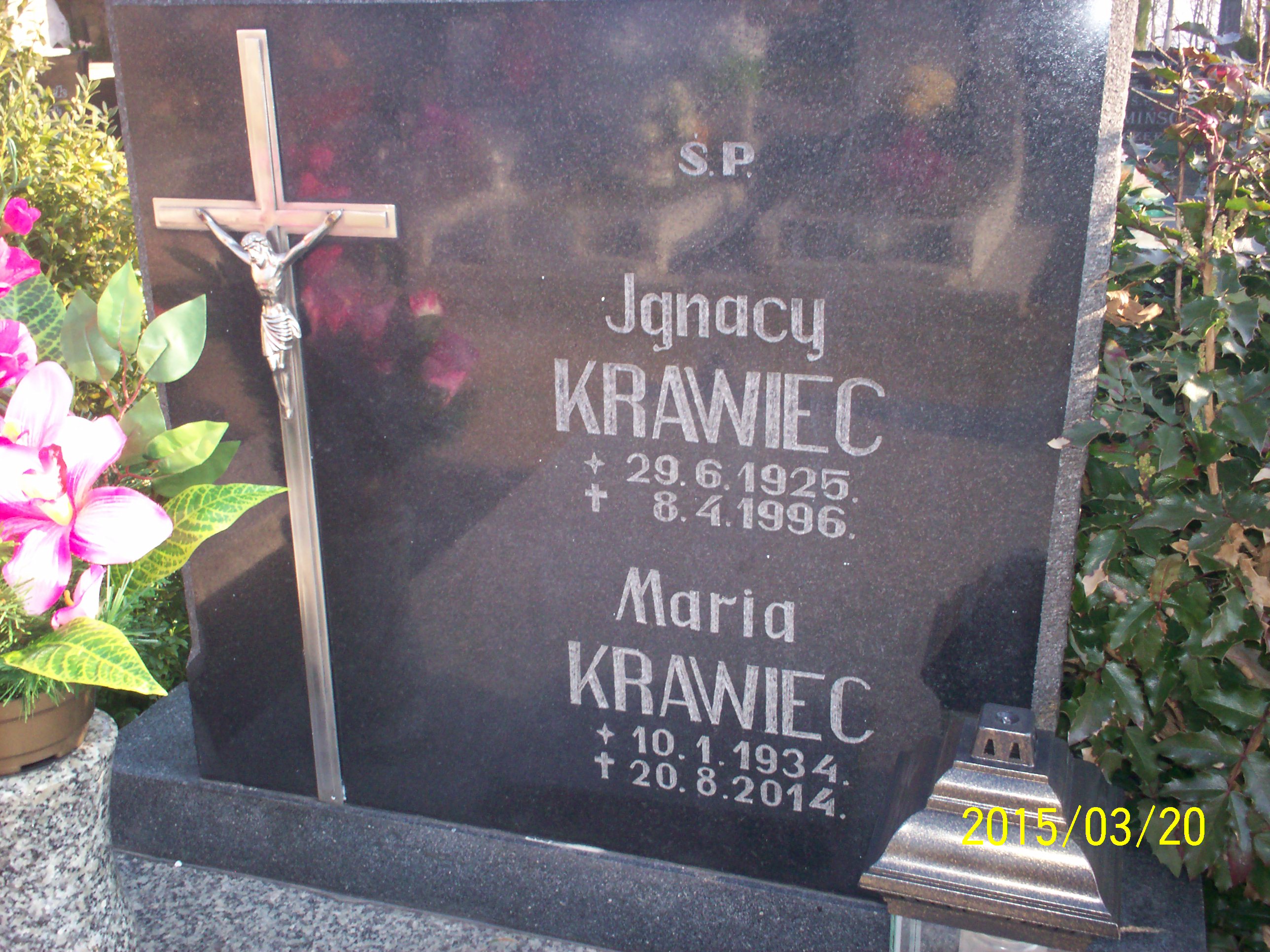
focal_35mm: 36
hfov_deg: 51.4
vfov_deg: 39.7
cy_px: 476
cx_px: 635
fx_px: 1321
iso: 140
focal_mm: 6
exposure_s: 1/60
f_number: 4.5
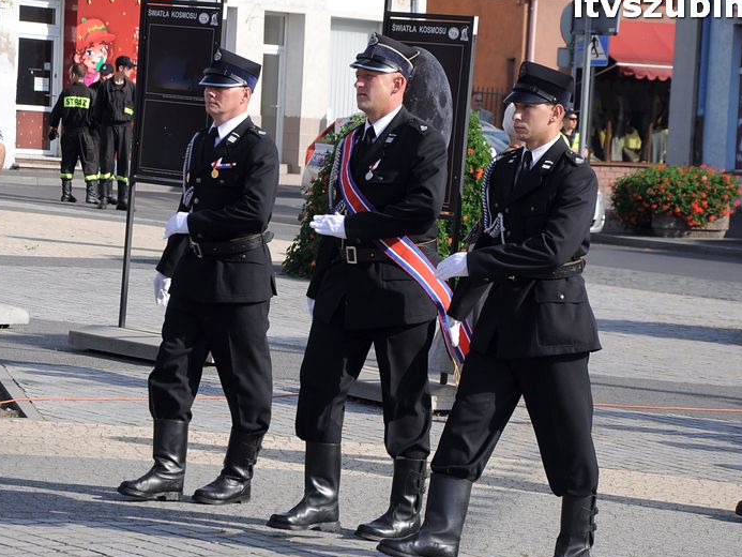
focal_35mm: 159
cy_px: 275
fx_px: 3409
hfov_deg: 12.4
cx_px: 360
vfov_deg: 9.3
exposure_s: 1/1000
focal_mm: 90
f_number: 8
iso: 400
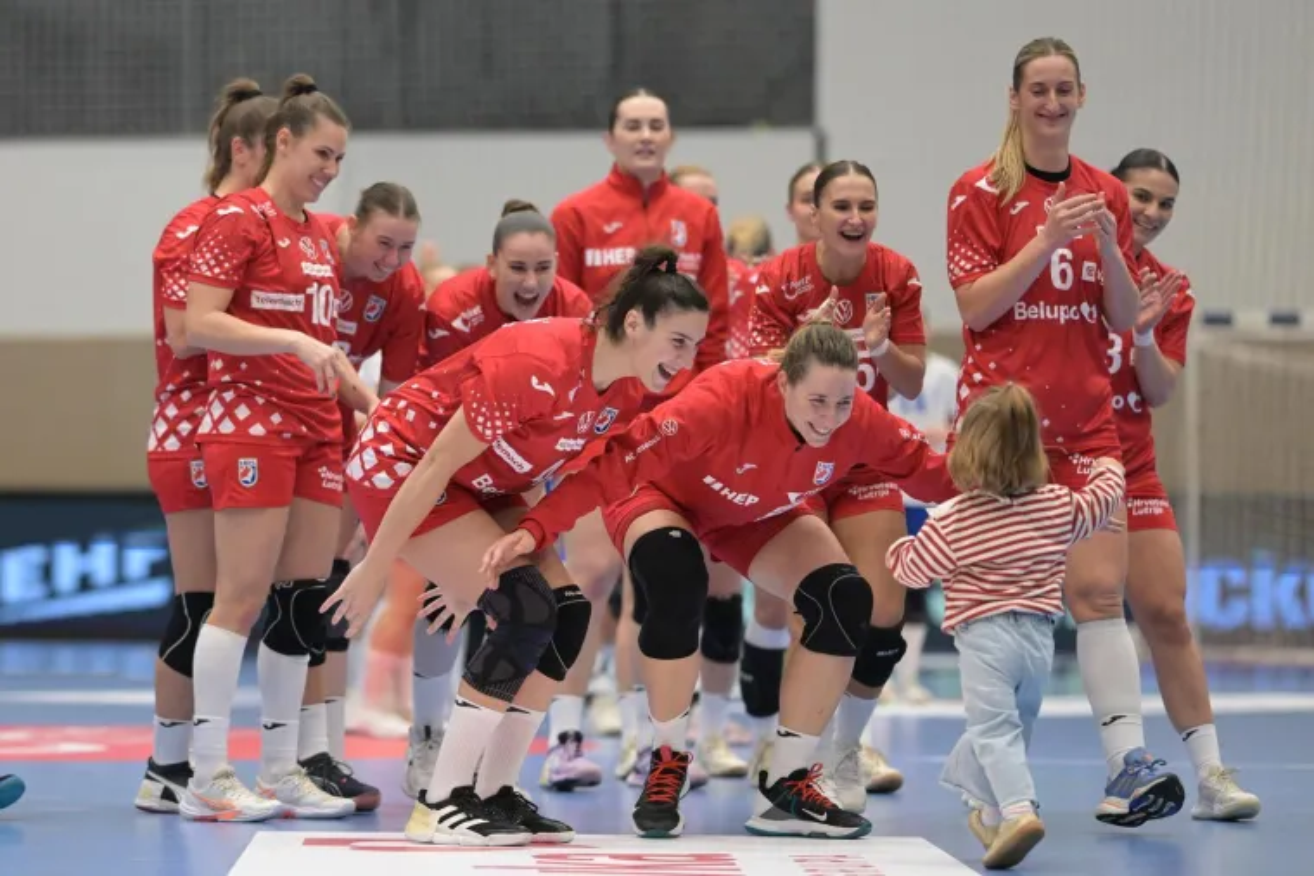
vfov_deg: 10.2
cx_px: 657
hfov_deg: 15.2
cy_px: 438
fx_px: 4928
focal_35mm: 135
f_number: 2
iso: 3200
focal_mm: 135
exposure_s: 1/2500
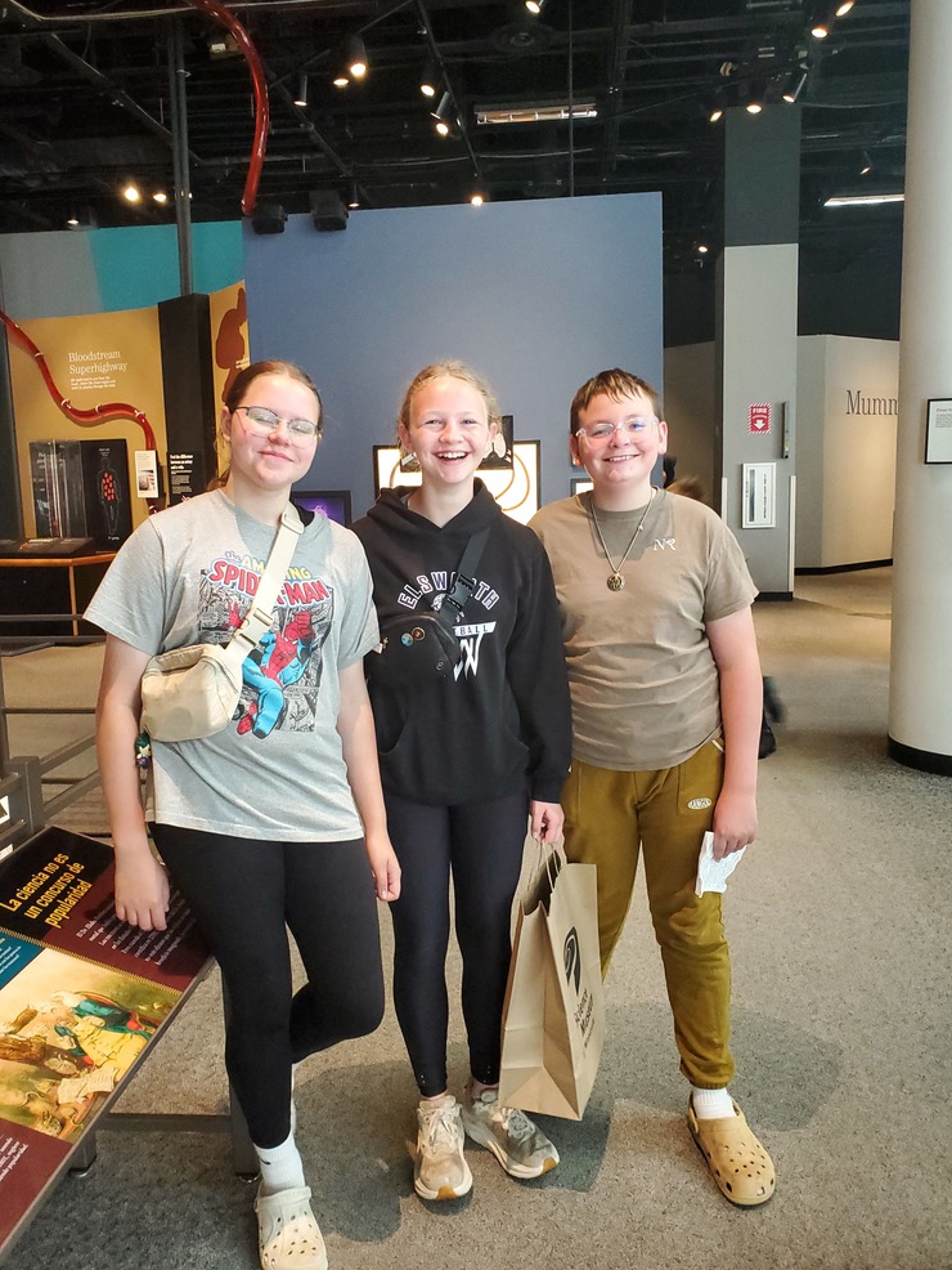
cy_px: 622
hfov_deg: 51.4
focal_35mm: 27
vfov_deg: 65.3
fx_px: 990
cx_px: 472
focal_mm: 4.3
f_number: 2.4
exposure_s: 1/40
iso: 500
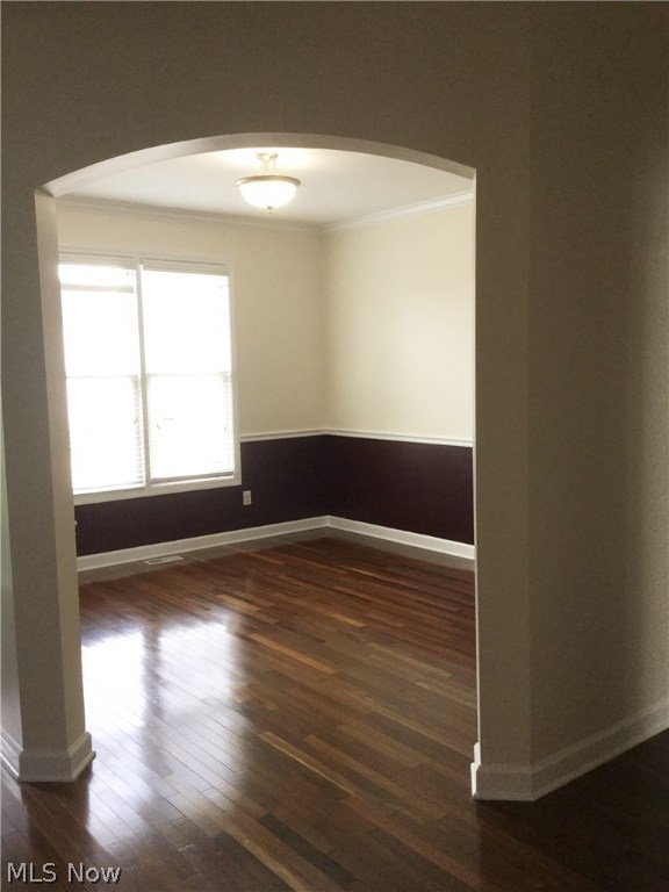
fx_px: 799
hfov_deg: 45.4
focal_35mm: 31
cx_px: 334
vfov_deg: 58.4
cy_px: 446
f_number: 2.4
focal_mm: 3.3
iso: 40
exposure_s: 1/33
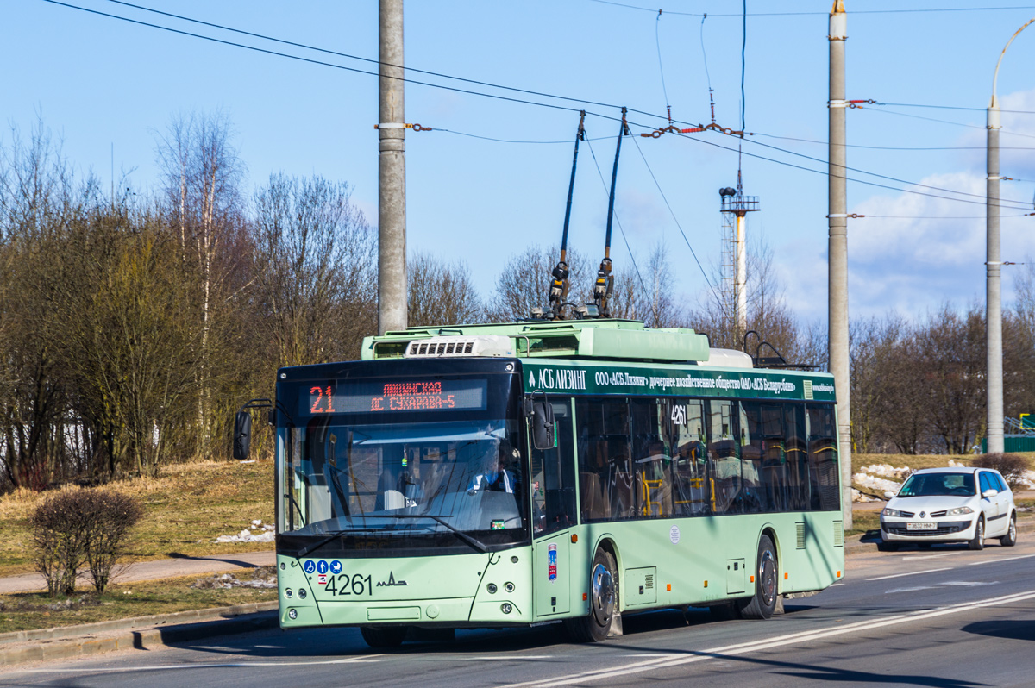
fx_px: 3964
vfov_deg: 9.9
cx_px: 518
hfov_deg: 14.9
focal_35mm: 138
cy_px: 344
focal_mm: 92
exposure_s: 1/250
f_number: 8
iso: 100
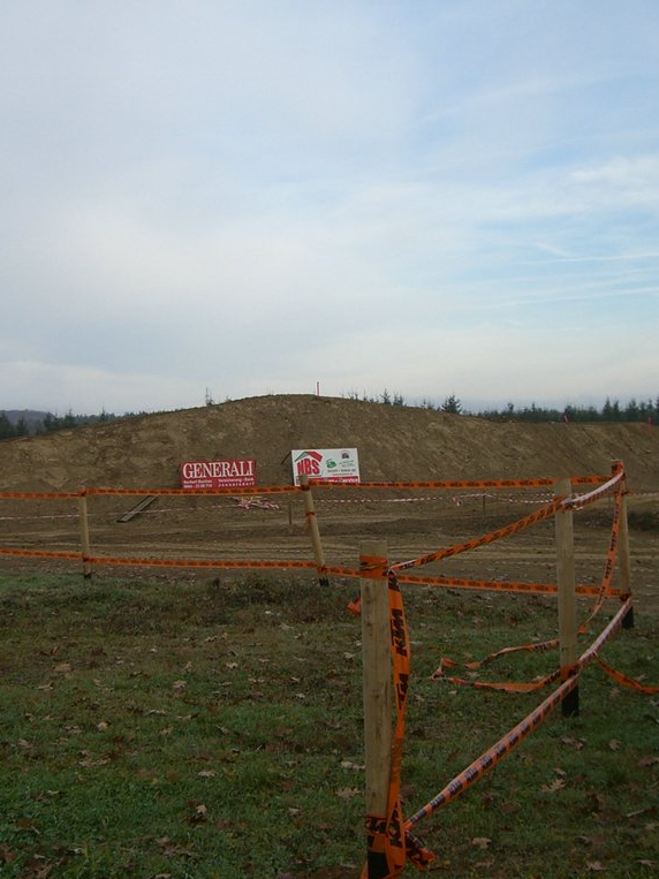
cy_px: 440
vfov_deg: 37.5
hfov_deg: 28.6
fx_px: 1295
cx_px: 335
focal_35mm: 51
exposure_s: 1/320
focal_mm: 6.2
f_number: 4.3
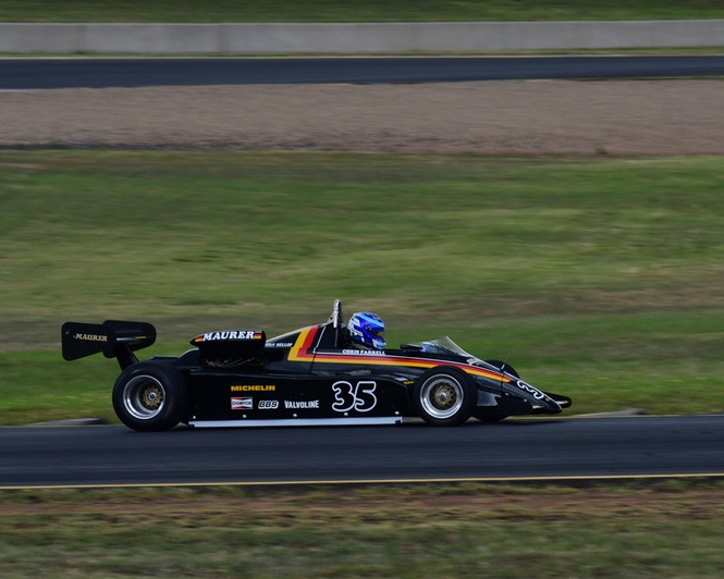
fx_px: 7264
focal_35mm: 339
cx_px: 379
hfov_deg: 5.7
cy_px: 290
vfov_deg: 4.6
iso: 500
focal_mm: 200
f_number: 11
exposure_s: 1/250
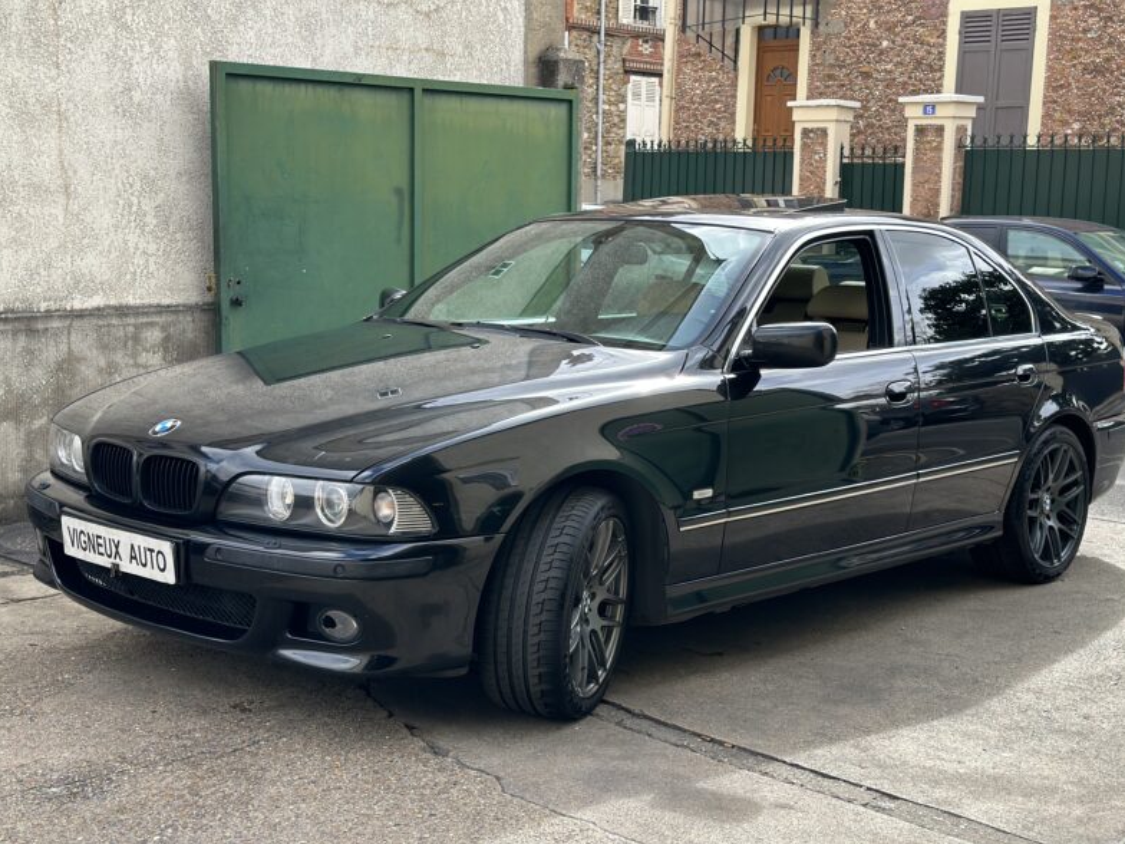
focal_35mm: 49
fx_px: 1592
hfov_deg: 38.9
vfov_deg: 29.7
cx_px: 570
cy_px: 428
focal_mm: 6.86
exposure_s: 1/745
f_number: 1.78
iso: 64
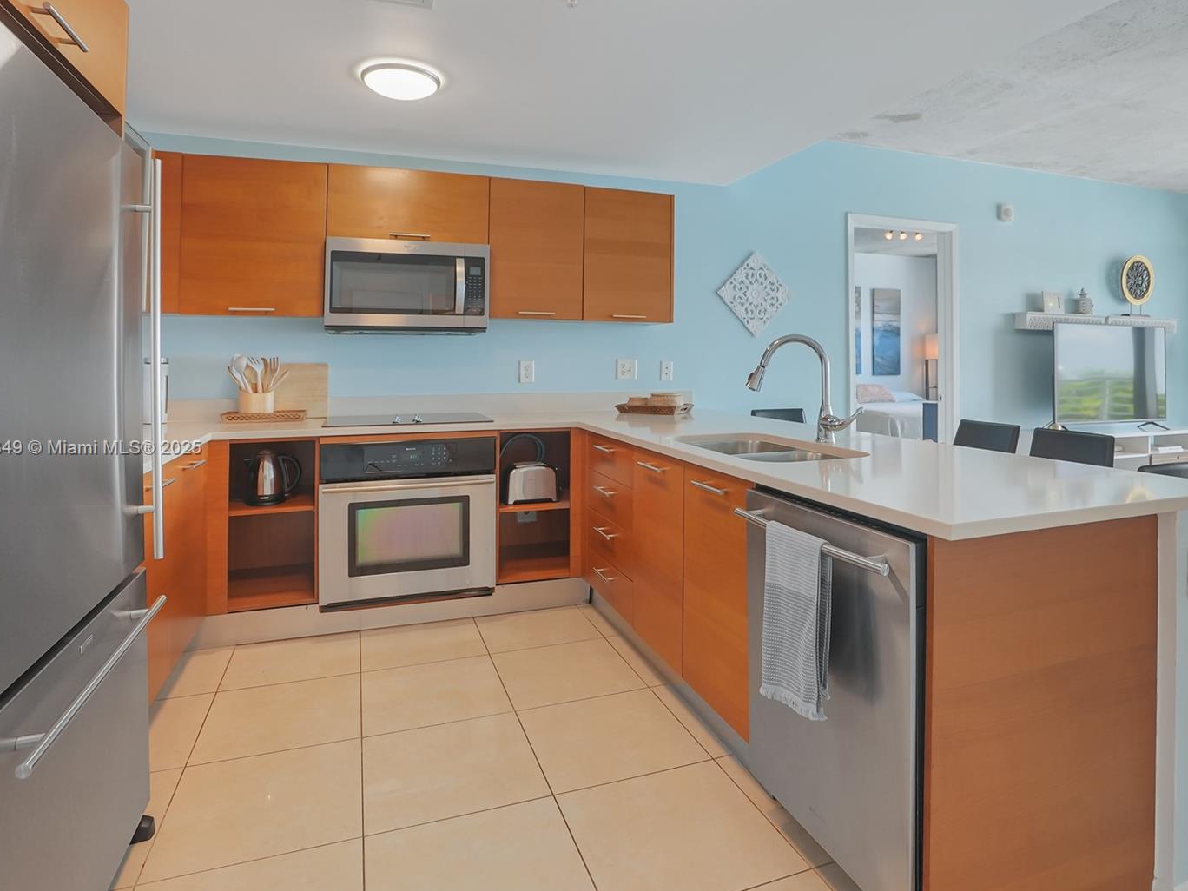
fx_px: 618
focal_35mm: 18
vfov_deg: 71.6
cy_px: 449
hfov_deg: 87.7
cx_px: 618
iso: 400
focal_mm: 16
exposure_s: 1/100
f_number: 4
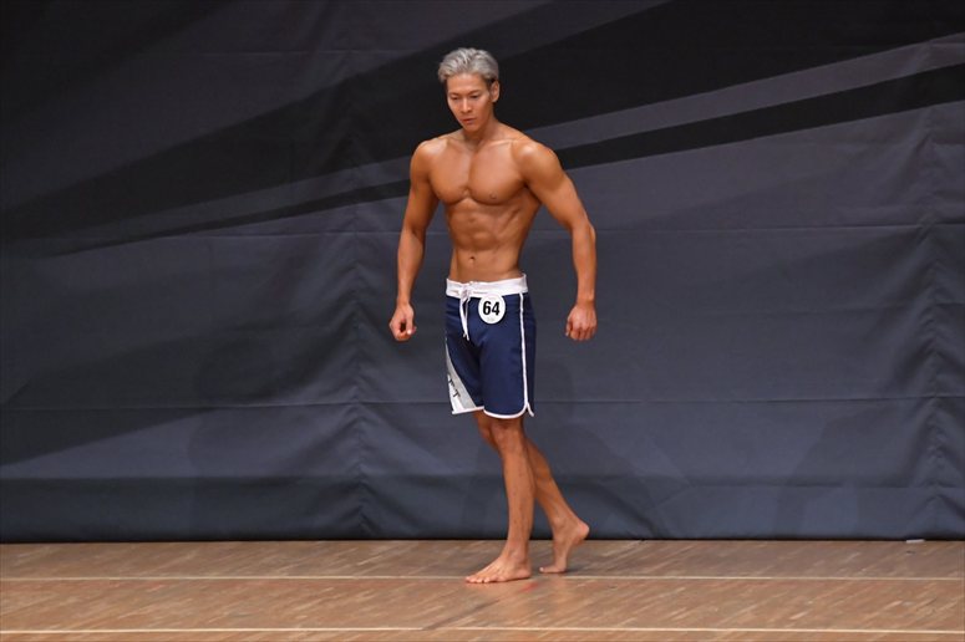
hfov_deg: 6.5
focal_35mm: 315
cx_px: 482
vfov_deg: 4.4
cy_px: 321
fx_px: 8440
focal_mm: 210
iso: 6400
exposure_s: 1/400
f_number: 5.6
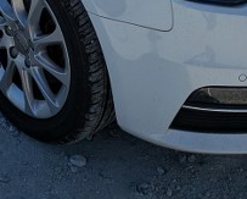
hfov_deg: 19.9
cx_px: 94
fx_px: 703
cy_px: -109
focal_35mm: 96
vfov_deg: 14.8
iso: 48
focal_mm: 5.43
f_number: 1.89
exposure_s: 1/3559
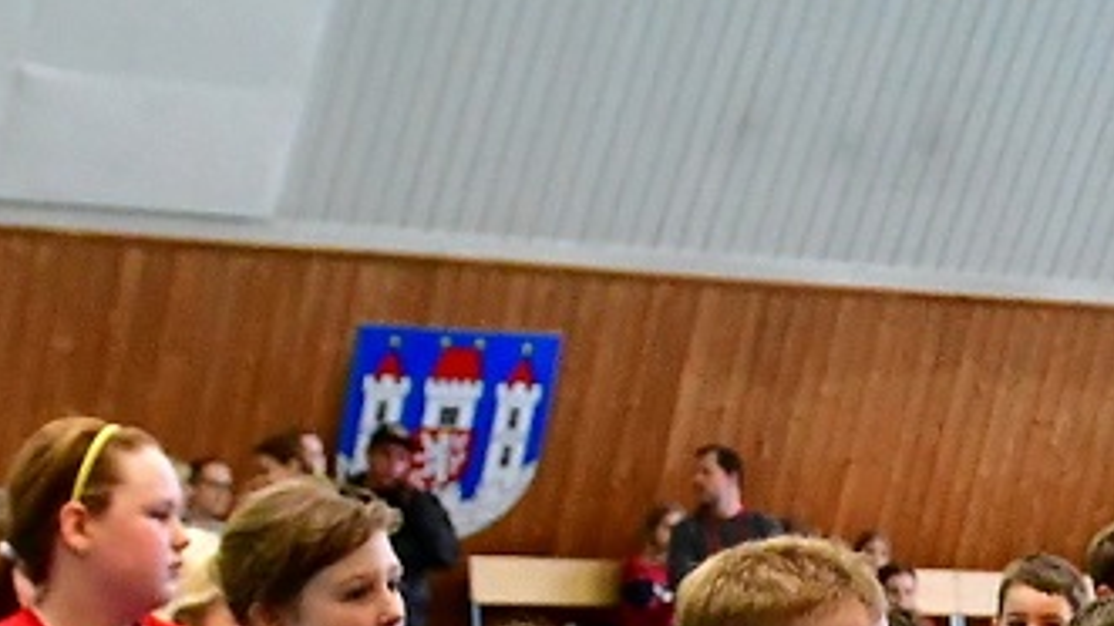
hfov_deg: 11.1
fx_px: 5375
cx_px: 1905
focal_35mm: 182
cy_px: 1164
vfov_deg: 6.5
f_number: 4
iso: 2000
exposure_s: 1/320
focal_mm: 24
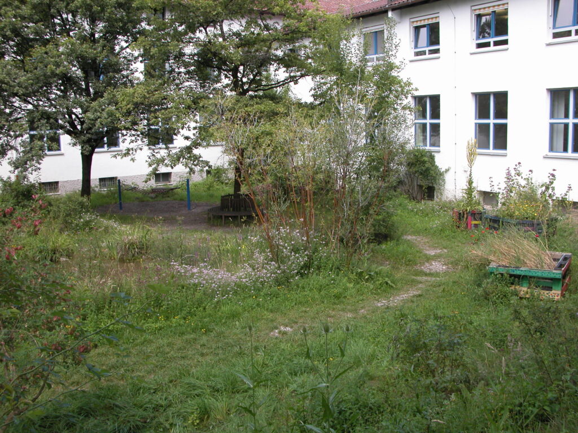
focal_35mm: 34
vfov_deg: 41.8
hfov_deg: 54.0
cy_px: 216
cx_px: 289
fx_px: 568
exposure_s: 1/165
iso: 100
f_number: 5
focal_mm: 8.9
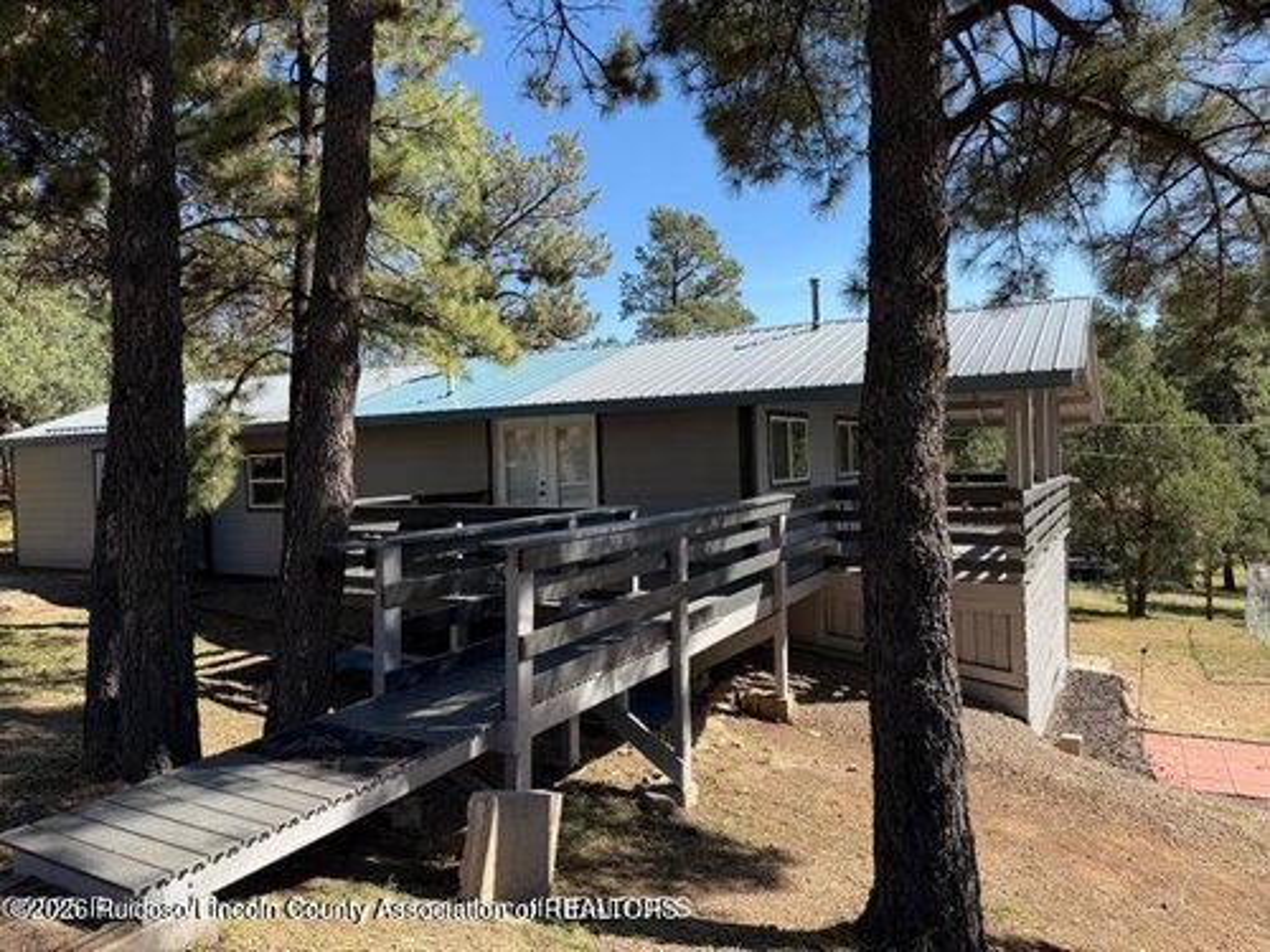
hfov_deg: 71.6
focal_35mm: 24
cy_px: 476
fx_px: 881
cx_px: 635
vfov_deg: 56.8
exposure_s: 1/1901
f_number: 1.78
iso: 80
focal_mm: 6.76
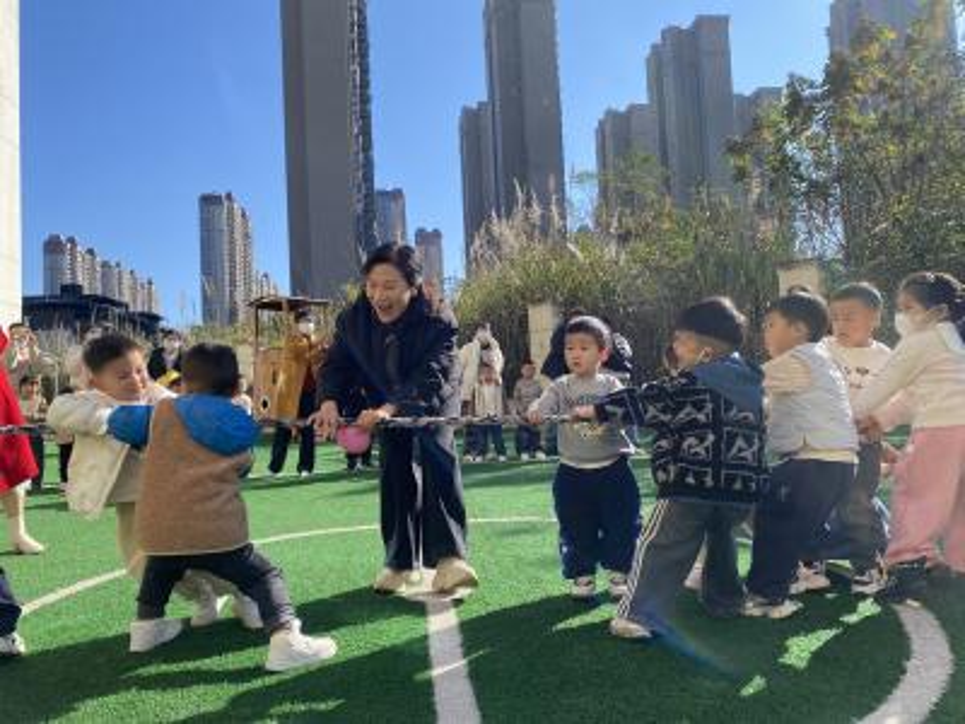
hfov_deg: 67.3
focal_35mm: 26
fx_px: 725
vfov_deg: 53.1
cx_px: 482
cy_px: 362
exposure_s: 1/1362
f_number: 1.8
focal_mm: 4.25
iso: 32
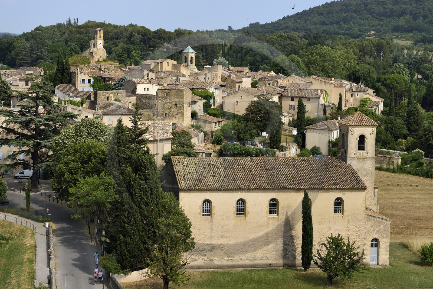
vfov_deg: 19.4
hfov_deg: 28.8
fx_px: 842
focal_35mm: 70
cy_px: 144
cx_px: 216
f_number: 13
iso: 200
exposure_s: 1/320
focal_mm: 70
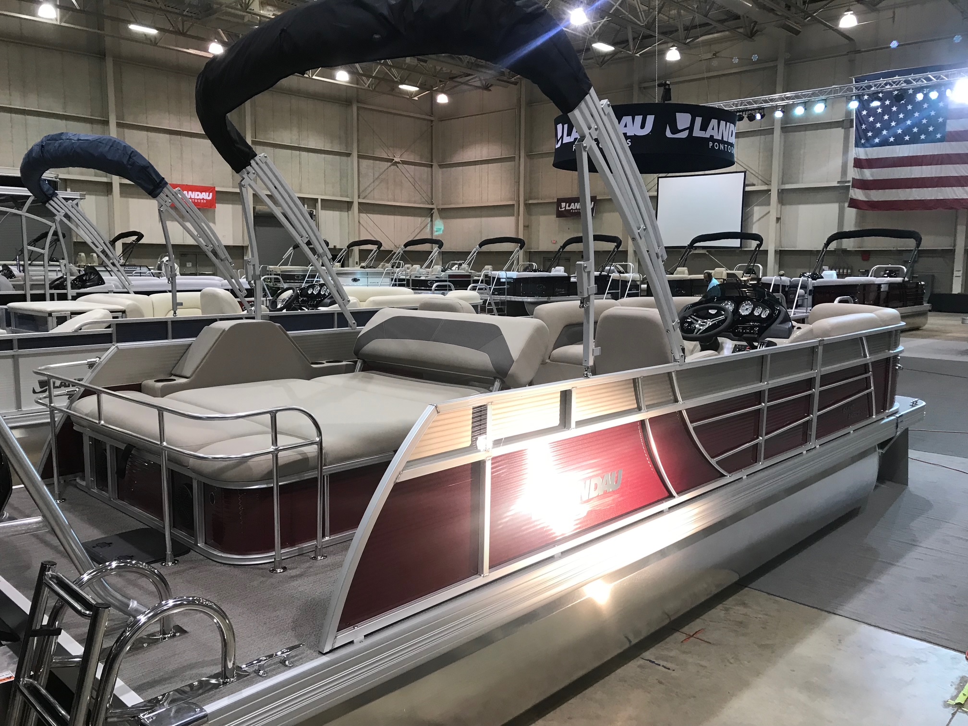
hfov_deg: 63.4
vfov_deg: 49.7
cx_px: 484
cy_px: 363
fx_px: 783
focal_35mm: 28
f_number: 1.8
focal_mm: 3.99
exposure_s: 1/30
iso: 25
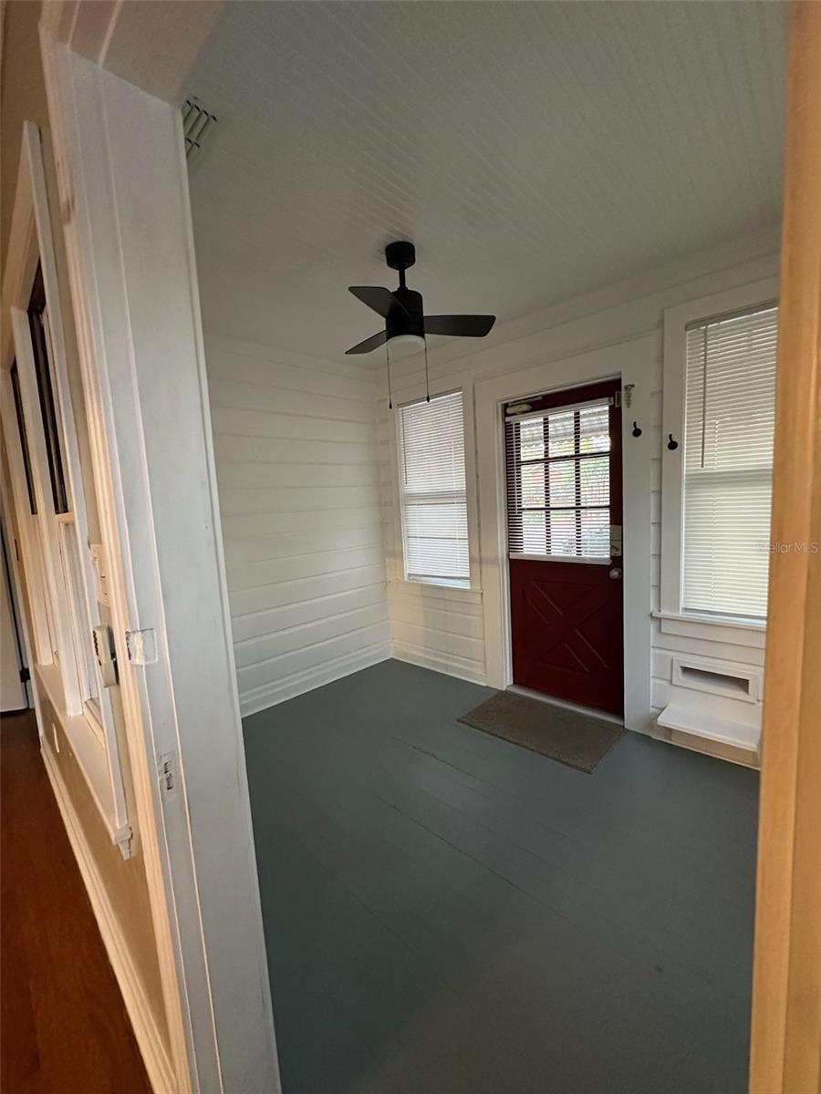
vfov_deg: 102.1
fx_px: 443
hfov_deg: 85.7
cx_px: 410
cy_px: 547
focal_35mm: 14
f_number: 2.2
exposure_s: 1/60
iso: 800
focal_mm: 2.22
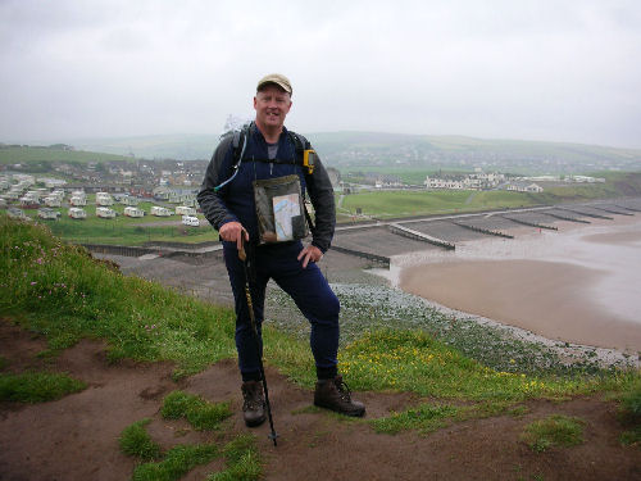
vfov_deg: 40.7
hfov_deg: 52.6
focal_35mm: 35
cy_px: 240
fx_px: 648
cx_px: 320
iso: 50
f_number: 3
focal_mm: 5.8
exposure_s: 1/69
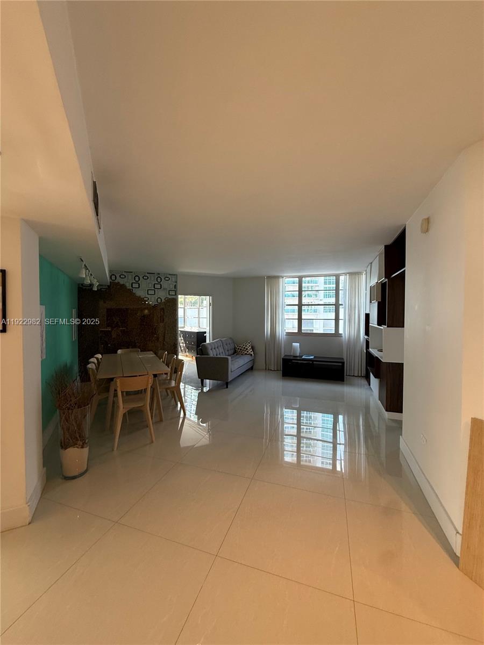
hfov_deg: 85.7
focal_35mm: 14
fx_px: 261
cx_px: 242
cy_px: 322
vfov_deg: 102.1
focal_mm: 2.22
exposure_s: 1/99
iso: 125
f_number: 2.2
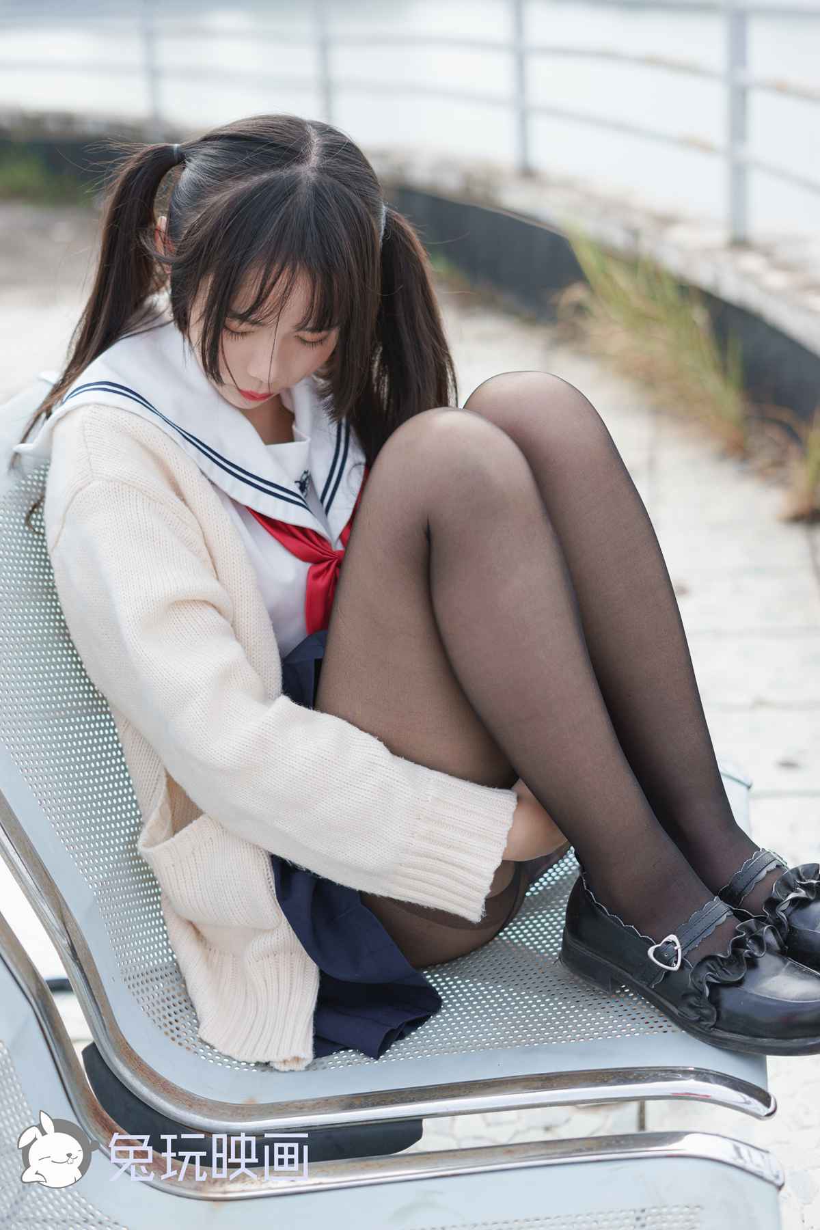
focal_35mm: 50
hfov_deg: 27.0
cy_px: 615
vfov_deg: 39.6
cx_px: 410
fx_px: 1708
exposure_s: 1/1600
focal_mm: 50
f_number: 2.5
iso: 64
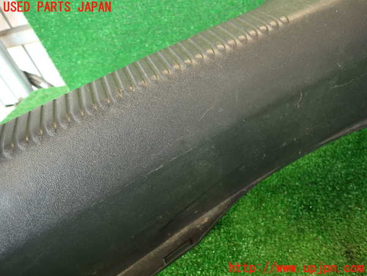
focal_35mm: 25
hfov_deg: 69.4
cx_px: 184
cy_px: 138
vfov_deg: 54.9
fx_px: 265
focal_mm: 4.5
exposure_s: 1/30
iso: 200
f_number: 2
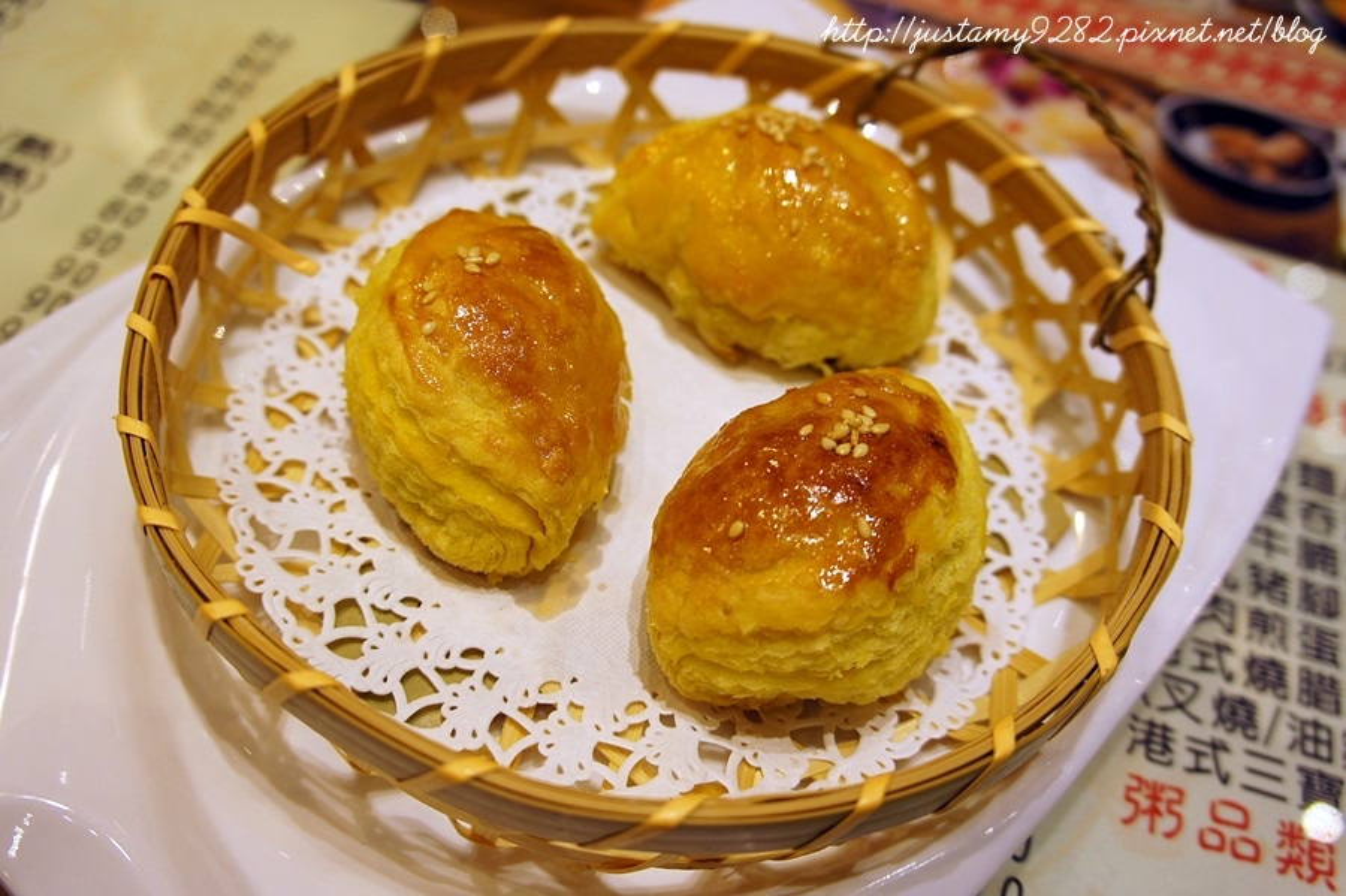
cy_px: 448
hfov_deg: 62.0
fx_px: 1121
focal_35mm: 30
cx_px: 673
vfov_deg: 43.6
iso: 250
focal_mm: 20
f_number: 4
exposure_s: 1/30
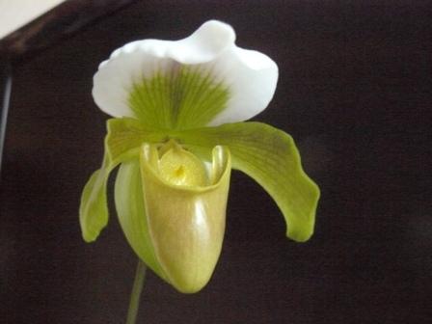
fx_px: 449
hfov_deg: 51.4
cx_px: 216
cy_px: 162
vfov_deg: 39.7
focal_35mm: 36
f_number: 2.8
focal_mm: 6
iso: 1250
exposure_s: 1/10
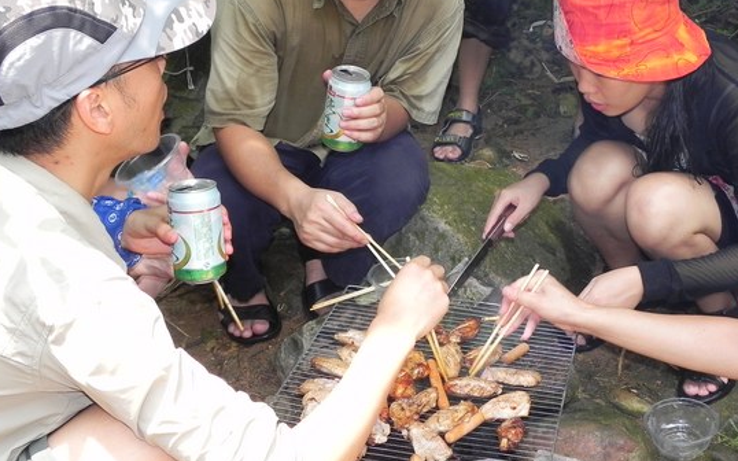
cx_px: 417
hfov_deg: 39.5
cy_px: 213
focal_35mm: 51
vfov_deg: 25.3
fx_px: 1026
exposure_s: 1/140
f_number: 4.5
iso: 160
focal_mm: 6.6
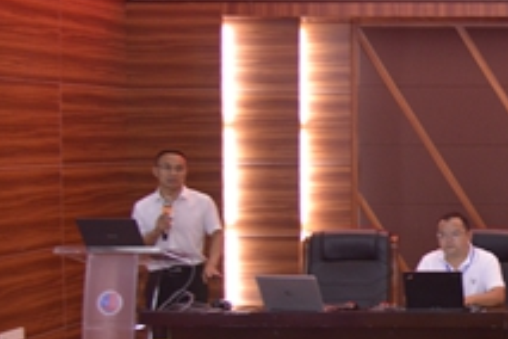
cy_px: 171
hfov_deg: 23.8
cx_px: 706
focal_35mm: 72
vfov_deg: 18.9
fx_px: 1016
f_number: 4
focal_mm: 24
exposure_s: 1/40
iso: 1600
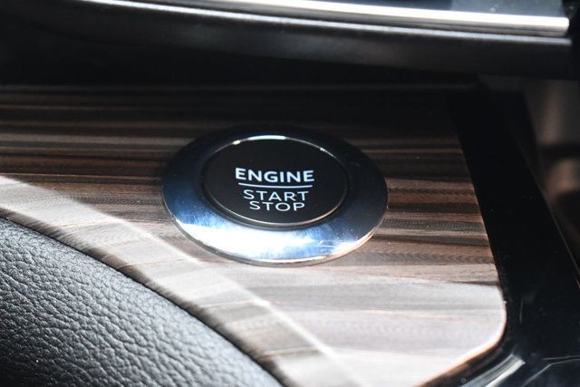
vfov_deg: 16.7
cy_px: 194
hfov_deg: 24.8
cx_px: 290
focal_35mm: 82
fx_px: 1321
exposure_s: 1/80
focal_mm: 55
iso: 3200
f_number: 5.6
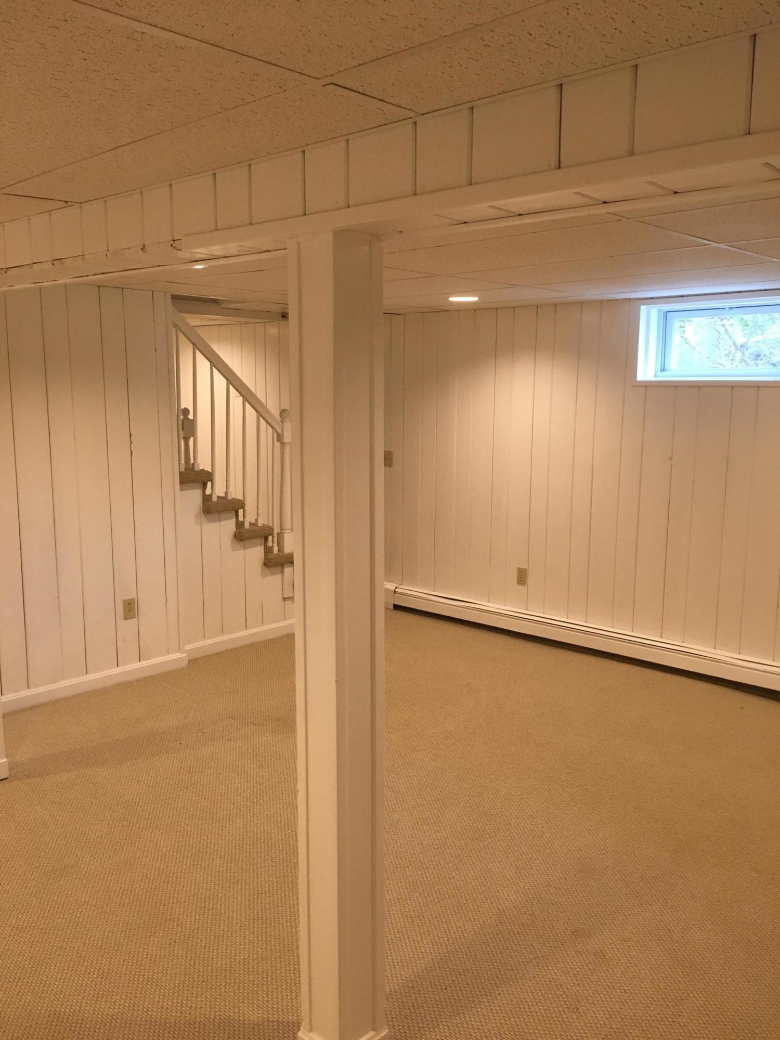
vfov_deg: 61.7
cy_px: 520
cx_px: 390
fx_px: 871
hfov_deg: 48.2
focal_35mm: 29
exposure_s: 1/30
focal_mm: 4.15
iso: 100
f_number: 2.2
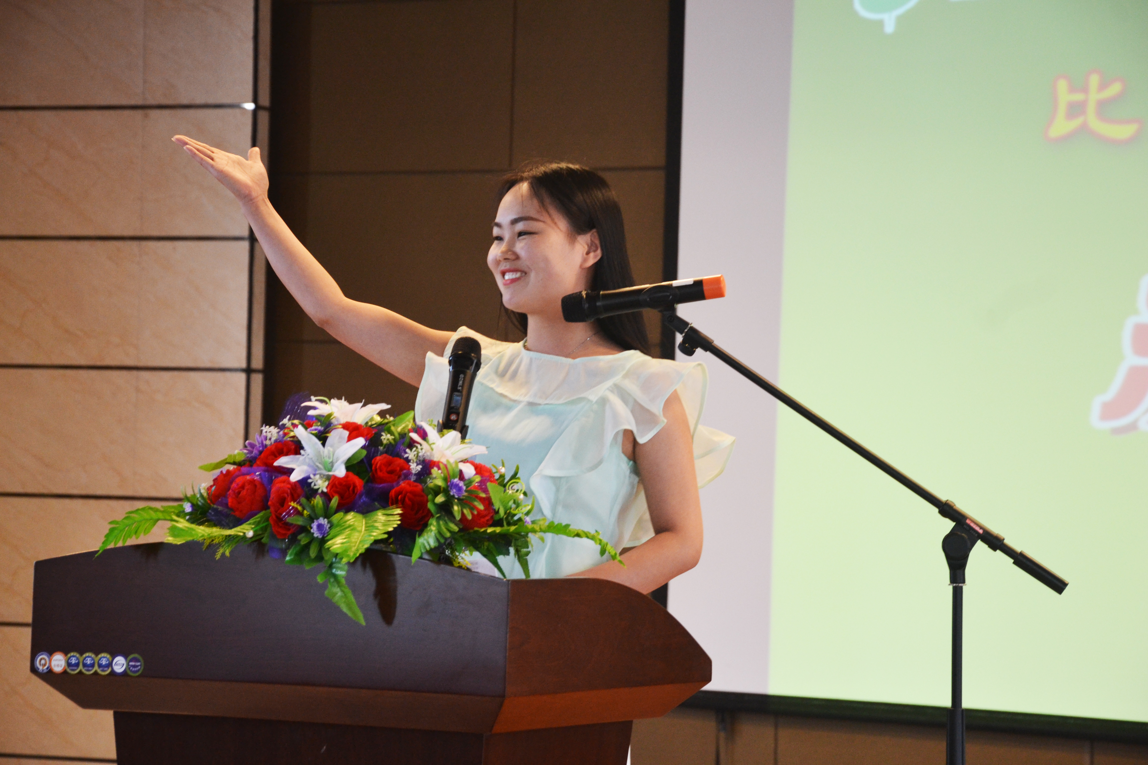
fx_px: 3587
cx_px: 574
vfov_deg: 12.2
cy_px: 382
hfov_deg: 18.2
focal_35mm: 112
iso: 800
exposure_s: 1/60
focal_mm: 75
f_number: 5.3
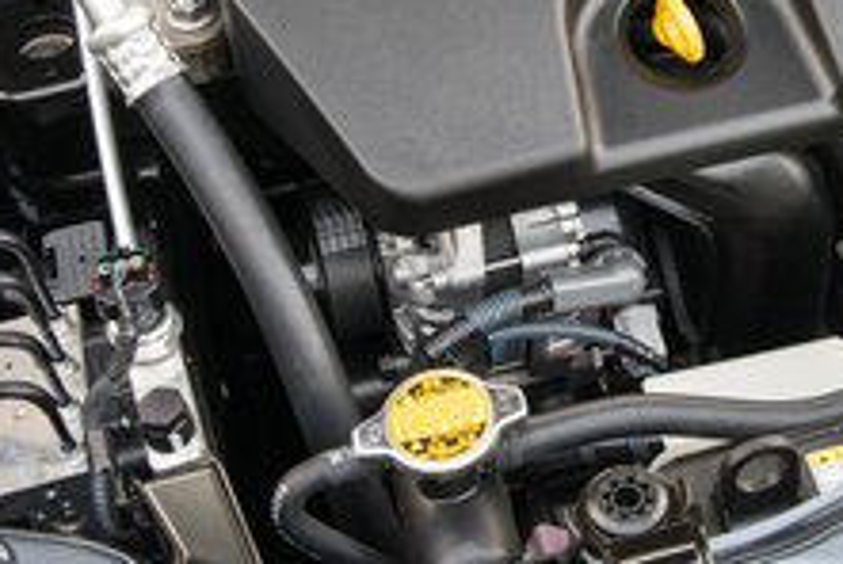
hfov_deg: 23.4
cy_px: -42
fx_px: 1970
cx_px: 793
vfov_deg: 15.9
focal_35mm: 84
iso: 125
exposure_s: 1/1.25
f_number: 13
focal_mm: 31
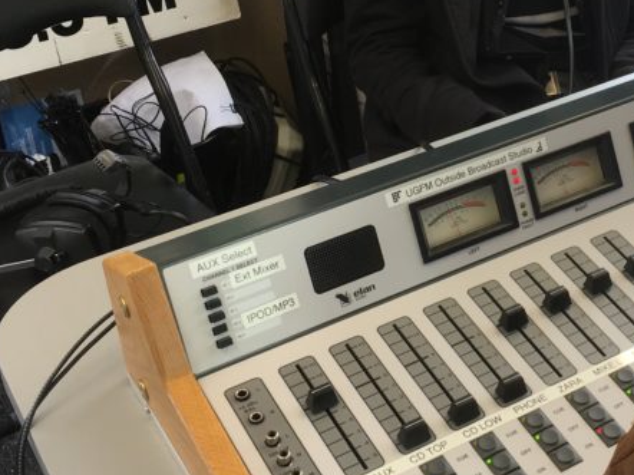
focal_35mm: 70
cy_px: 98
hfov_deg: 26.8
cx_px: 570
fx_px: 1281
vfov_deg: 20.8
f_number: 2.2
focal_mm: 4.15
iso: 32
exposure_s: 1/50
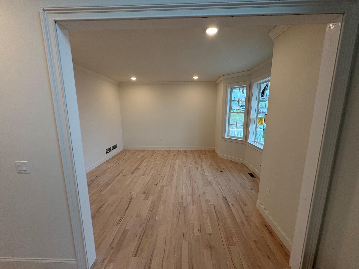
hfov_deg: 102.1
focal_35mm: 14
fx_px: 145
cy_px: 134
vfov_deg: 85.7
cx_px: 180
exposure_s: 1/120
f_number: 2.2
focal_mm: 2.22
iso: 125
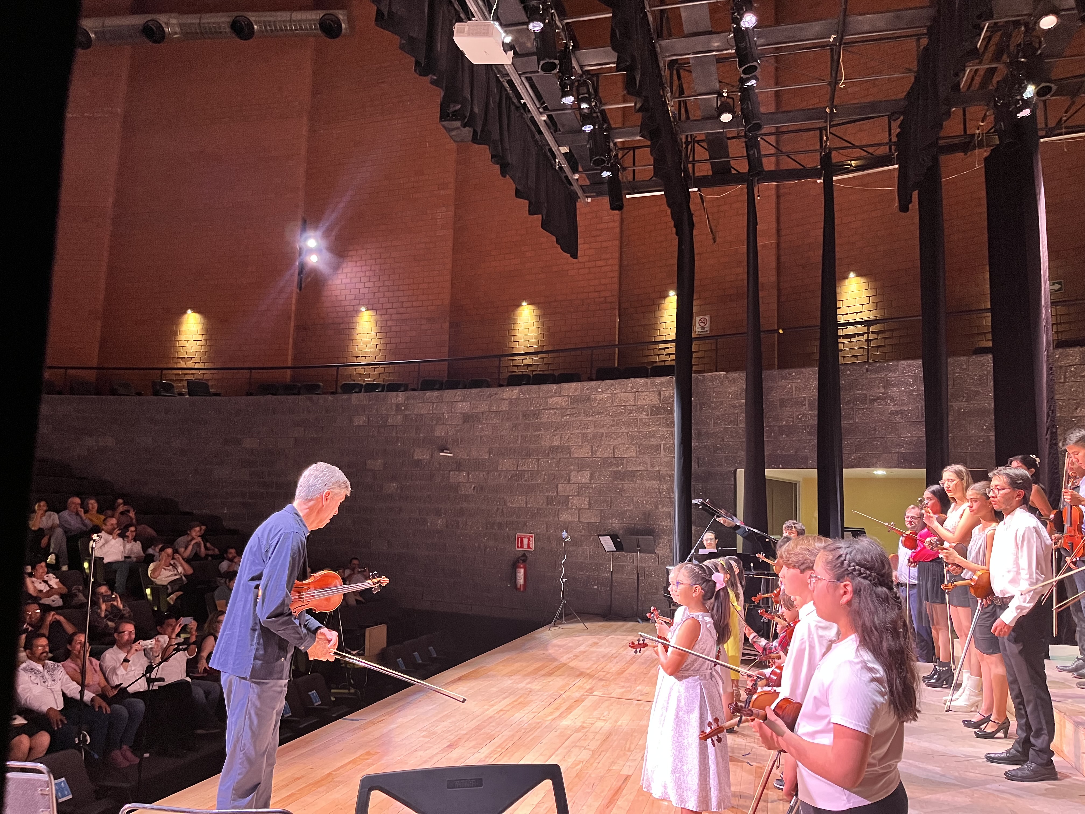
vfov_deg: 53.1
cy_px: 407
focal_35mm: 26
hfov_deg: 67.3
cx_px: 542
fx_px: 815
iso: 640
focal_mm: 5.1
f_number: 1.6
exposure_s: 1/40
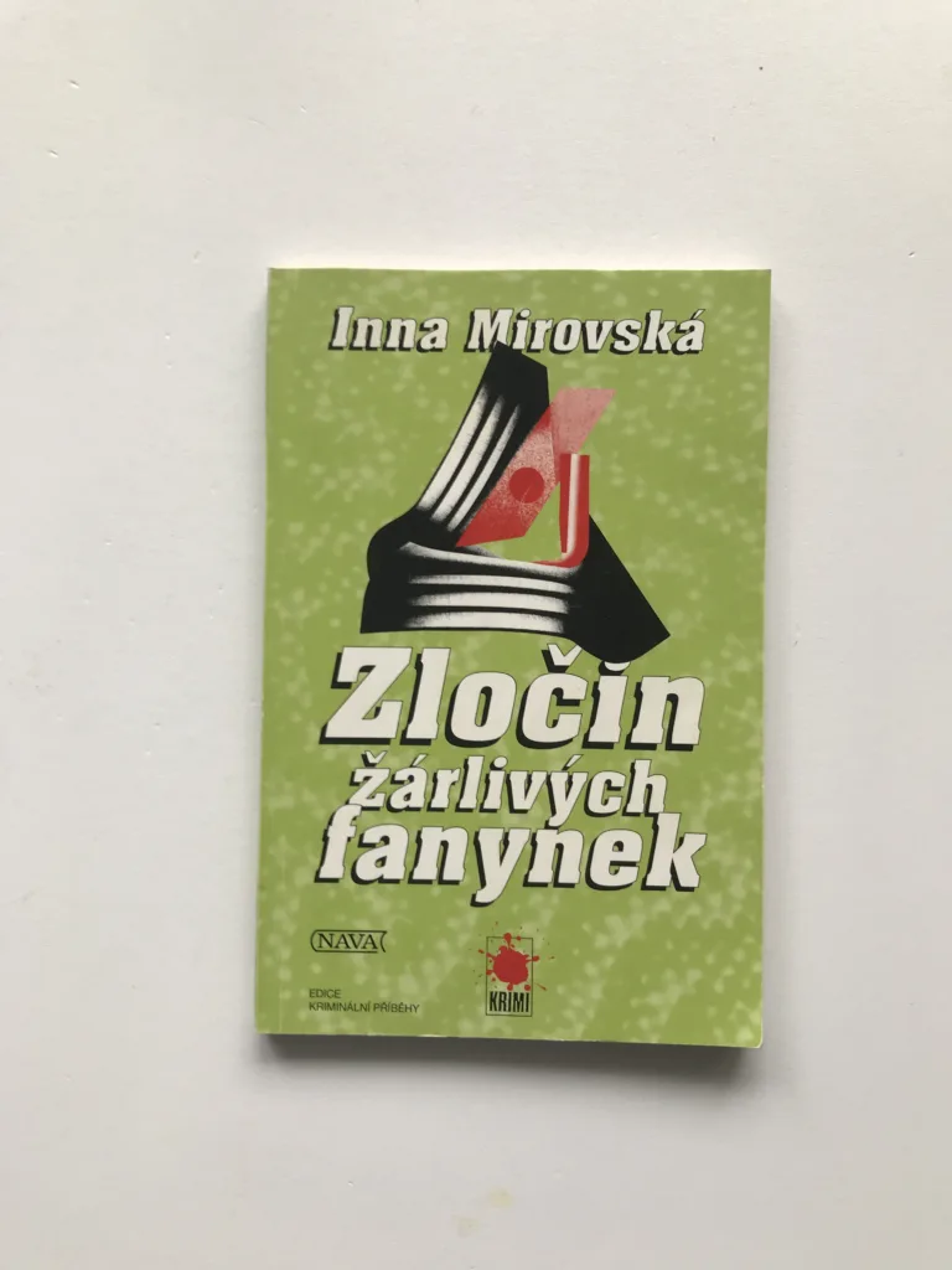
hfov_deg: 49.7
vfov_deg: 63.4
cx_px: 476
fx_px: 1027
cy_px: 635
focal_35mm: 28
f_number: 1.8
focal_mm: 3.99
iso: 25
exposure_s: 1/50
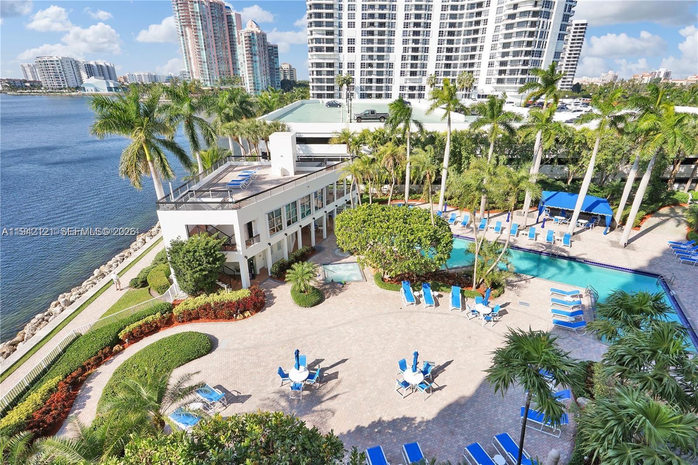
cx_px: 349
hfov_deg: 93.3
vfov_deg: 70.4
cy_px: 232
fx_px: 330
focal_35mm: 17
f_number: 16
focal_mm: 17
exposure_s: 1/250
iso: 500
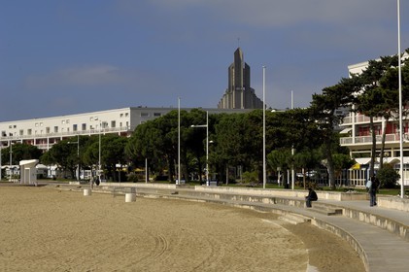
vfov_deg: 16.2
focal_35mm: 84
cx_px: 204
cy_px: 136
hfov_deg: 24.2
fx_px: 954
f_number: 13
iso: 100
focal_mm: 56
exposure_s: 1/160
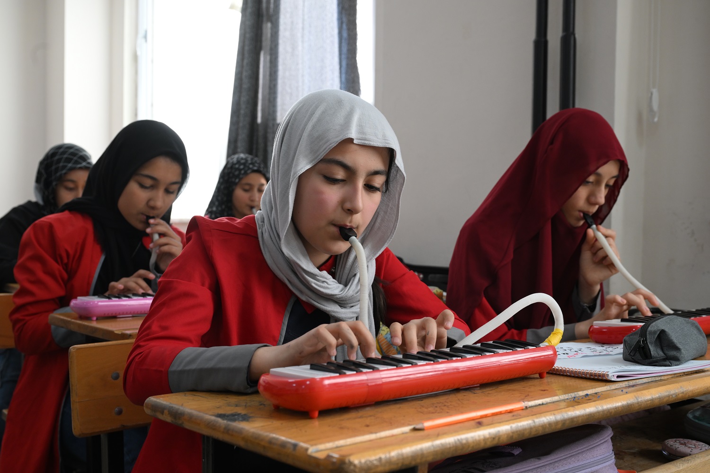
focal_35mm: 40
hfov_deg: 48.5
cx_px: 355
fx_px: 789
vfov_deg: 33.4
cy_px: 236
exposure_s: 1/160
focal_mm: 40
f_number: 6.3
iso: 1000
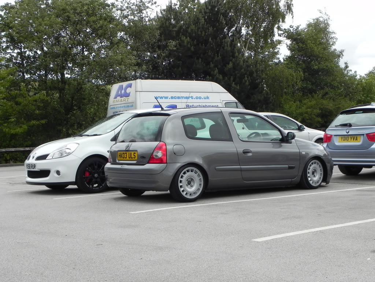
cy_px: 141
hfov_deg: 36.8
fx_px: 563
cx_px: 188
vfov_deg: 28.0
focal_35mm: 52
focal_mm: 9.2
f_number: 6.3
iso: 160
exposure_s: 1/326
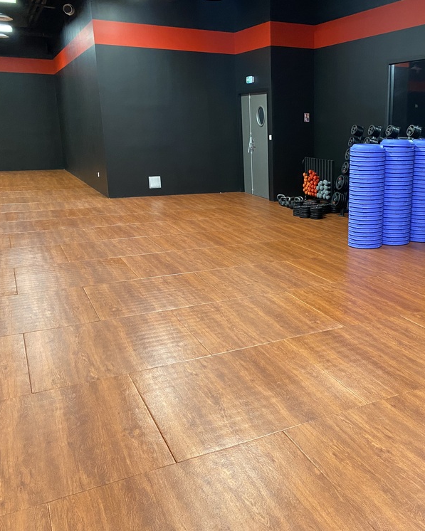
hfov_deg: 41.8
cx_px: 330
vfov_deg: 52.8
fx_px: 534
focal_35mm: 34
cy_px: 266
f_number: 1.8
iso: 400
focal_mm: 4.25
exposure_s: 1/50
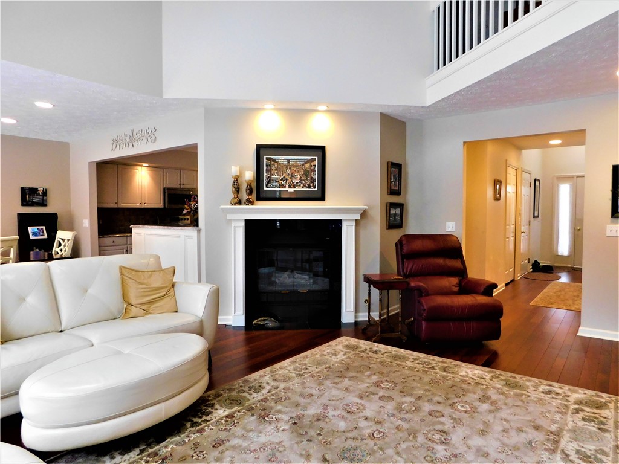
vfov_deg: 58.9
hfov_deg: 73.9
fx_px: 411
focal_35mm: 23
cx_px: 310
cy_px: 232
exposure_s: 1/30
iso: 360
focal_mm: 4
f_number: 3
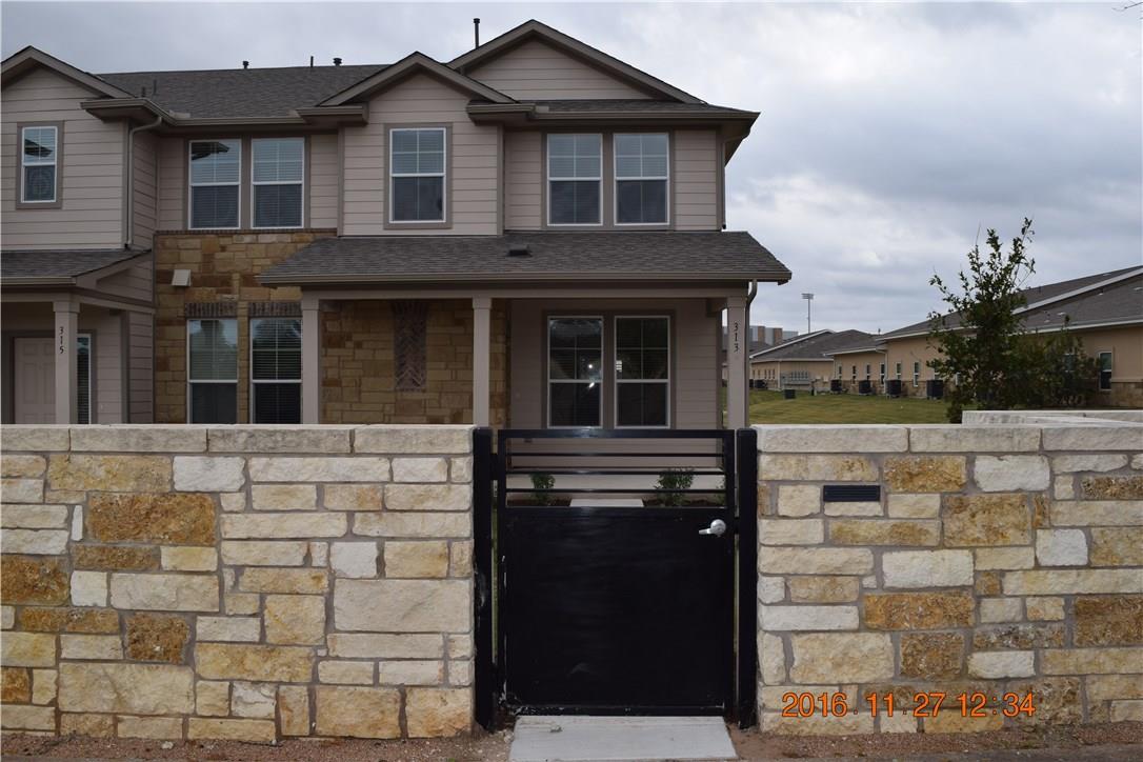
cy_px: 381
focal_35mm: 27
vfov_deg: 47.9
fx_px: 857
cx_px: 572
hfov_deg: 67.4
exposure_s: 1/200
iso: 100
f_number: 8
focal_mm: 18
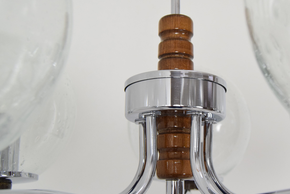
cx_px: 176
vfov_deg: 28.1
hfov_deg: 40.9
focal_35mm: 48
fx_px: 387
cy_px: 106
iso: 1600
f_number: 6.3
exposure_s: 1/160
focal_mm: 26
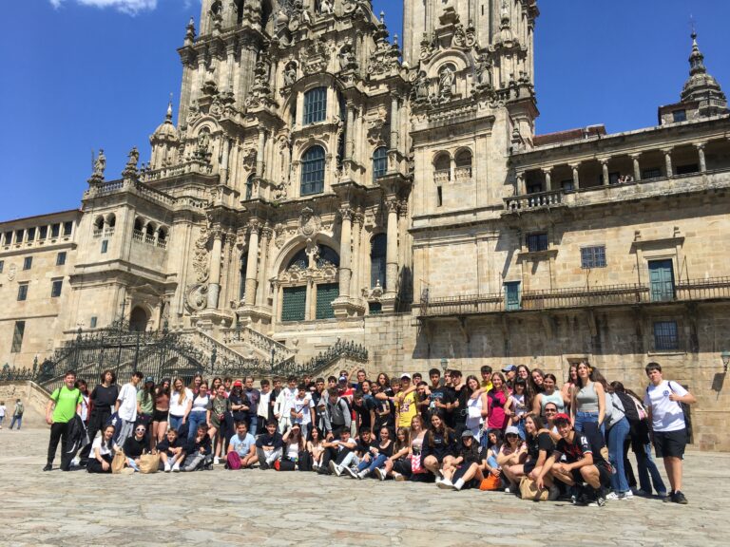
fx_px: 612
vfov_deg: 48.2
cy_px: 274
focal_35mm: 29
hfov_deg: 61.7
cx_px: 365
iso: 25
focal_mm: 4.15
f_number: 2.2
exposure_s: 1/1570
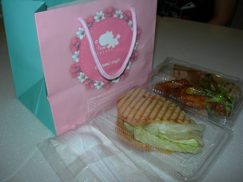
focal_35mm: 38
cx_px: 122
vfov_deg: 37.7
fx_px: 267
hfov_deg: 49.0
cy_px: 91
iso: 50
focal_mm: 7.8
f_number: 2.8
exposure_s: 1/60.1
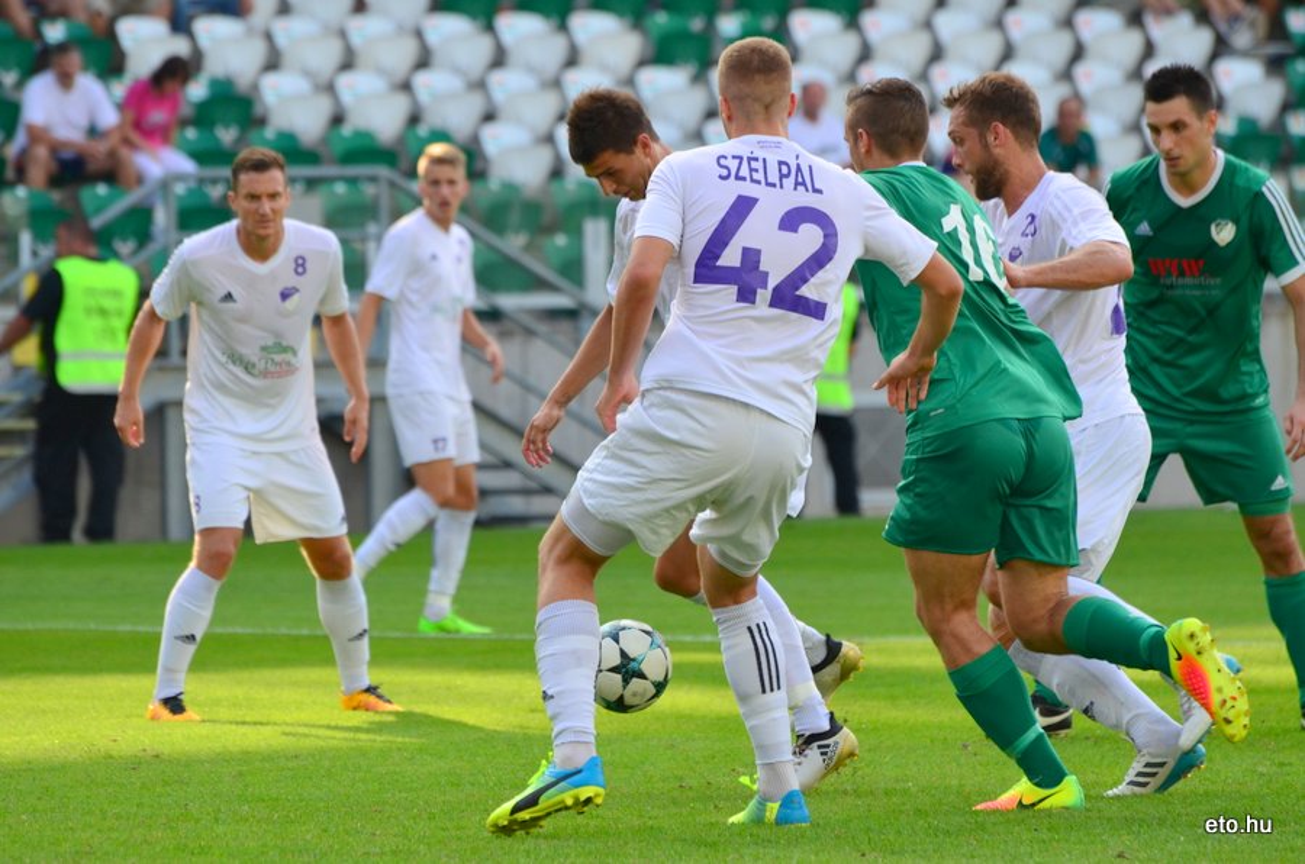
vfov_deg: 4.0
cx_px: 652
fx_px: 12480
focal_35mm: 345
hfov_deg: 6.0
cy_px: 432
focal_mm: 230
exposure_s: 1/1000
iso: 640
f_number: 5.3
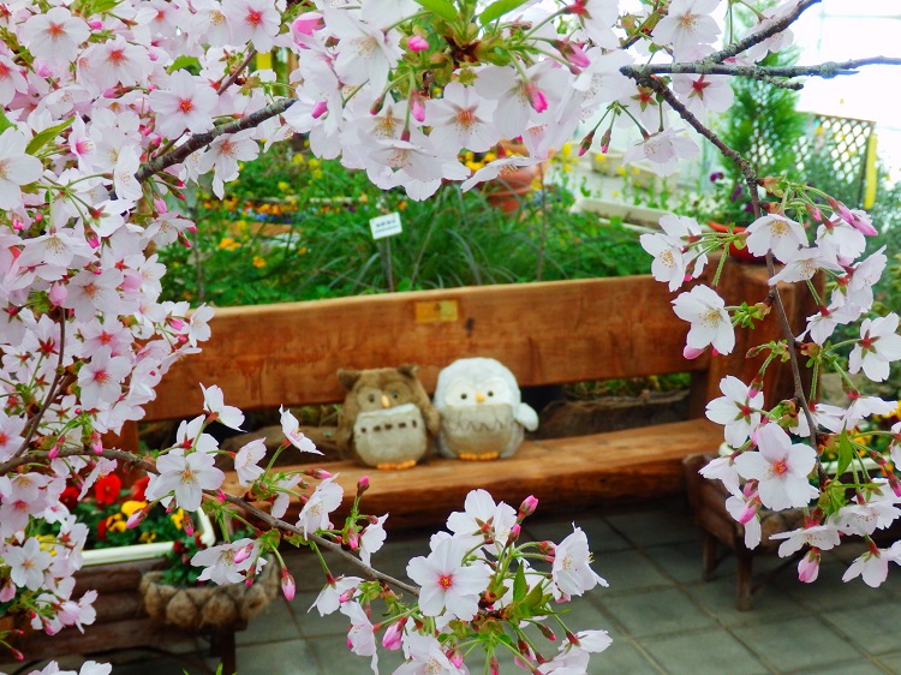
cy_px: 338
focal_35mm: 49
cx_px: 450
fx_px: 1275
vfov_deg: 29.7
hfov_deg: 38.9
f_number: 4
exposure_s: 1/80
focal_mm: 8.9
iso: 250
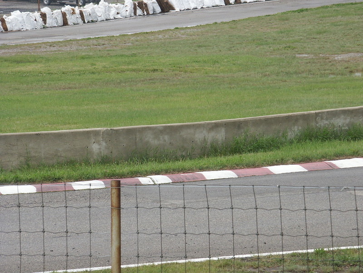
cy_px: 136
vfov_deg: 7.7
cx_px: 182
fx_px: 2013
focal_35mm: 192
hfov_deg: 10.3
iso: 100
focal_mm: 48.65
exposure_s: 1/180
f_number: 6.7
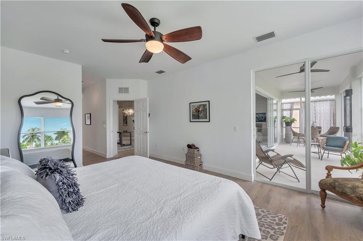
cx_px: 182
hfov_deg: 104.3
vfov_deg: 81.1
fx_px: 141
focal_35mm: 14
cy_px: 120
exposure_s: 1/100
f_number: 11
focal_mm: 14
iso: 200
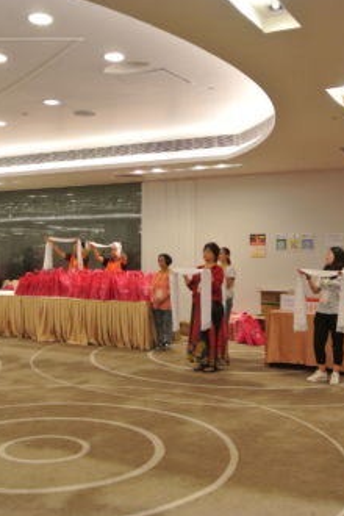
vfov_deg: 47.4
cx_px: 183
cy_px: 257
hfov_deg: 32.6
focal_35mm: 41
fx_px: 588
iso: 400
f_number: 3.5
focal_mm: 10
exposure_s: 1/50
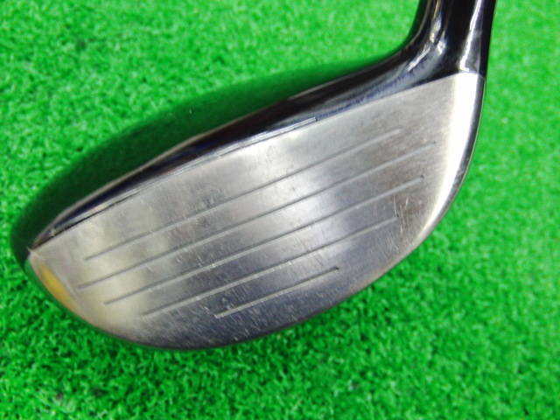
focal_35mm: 37
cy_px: 210
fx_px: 599
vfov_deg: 38.7
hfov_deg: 50.1
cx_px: 280
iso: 400
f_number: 3.6
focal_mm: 6.42
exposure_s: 1/15
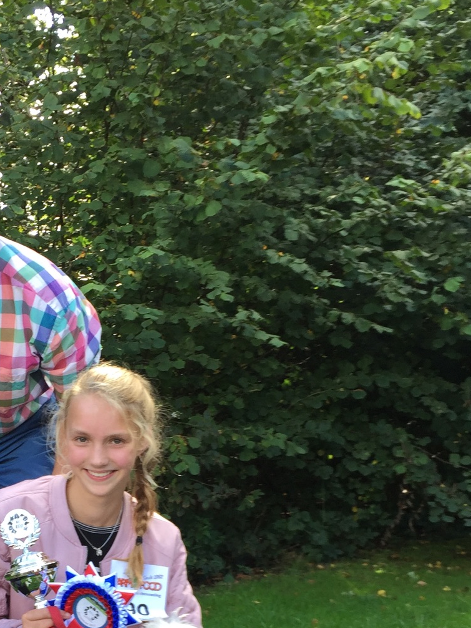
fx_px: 1071
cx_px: 102
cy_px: 563
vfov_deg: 31.2
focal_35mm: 59
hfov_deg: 24.5
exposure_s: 1/133
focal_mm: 4.15
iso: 32
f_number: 2.2
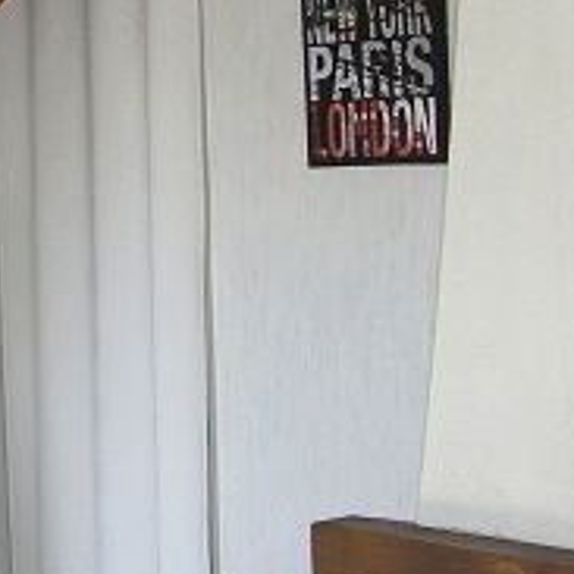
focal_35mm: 103
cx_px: -72
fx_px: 1932
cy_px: 223
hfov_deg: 16.4
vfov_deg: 16.9
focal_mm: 6.2
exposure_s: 1/160
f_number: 2.7
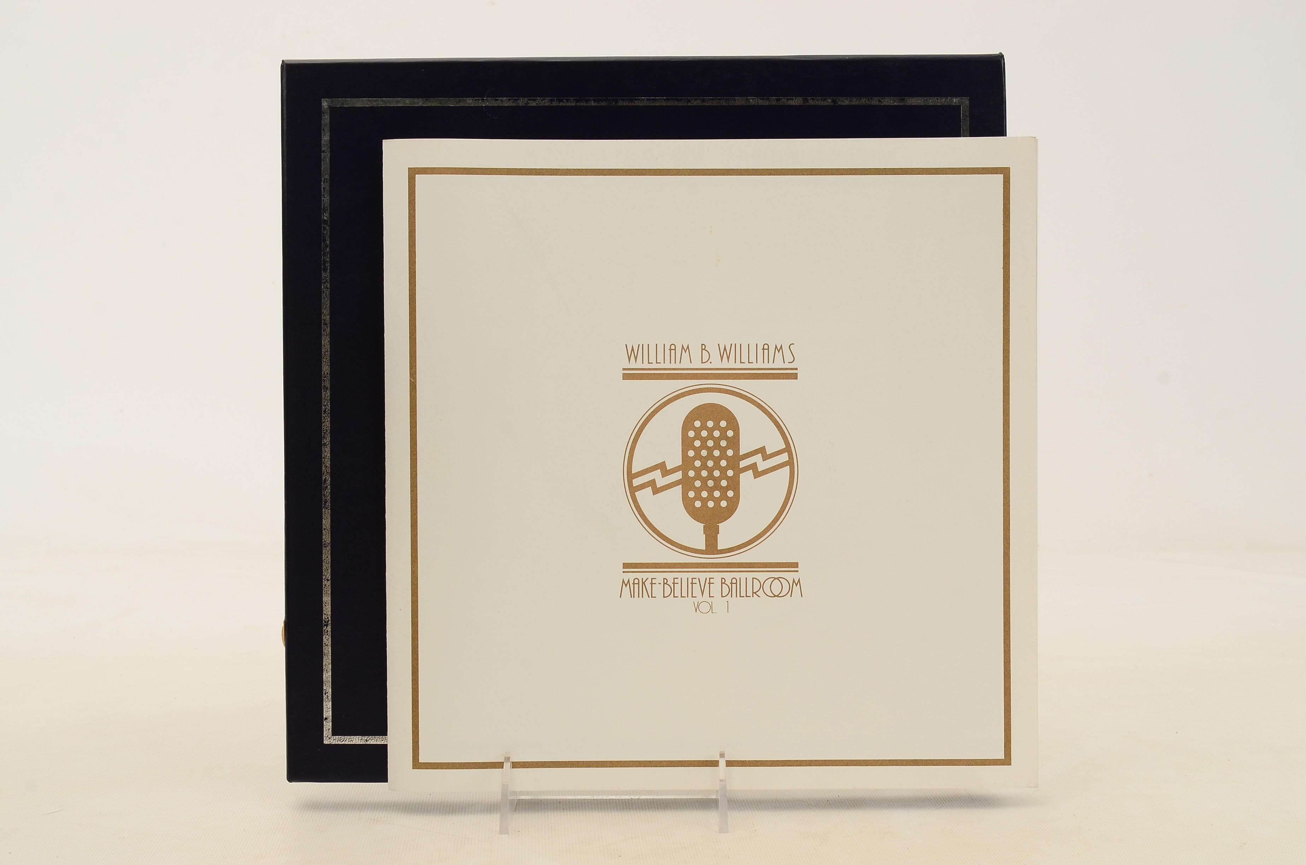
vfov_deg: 28.8
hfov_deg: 42.4
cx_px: 653
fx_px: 1683
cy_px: 432
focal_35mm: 46
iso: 250
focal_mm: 31
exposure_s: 1/80
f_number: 11
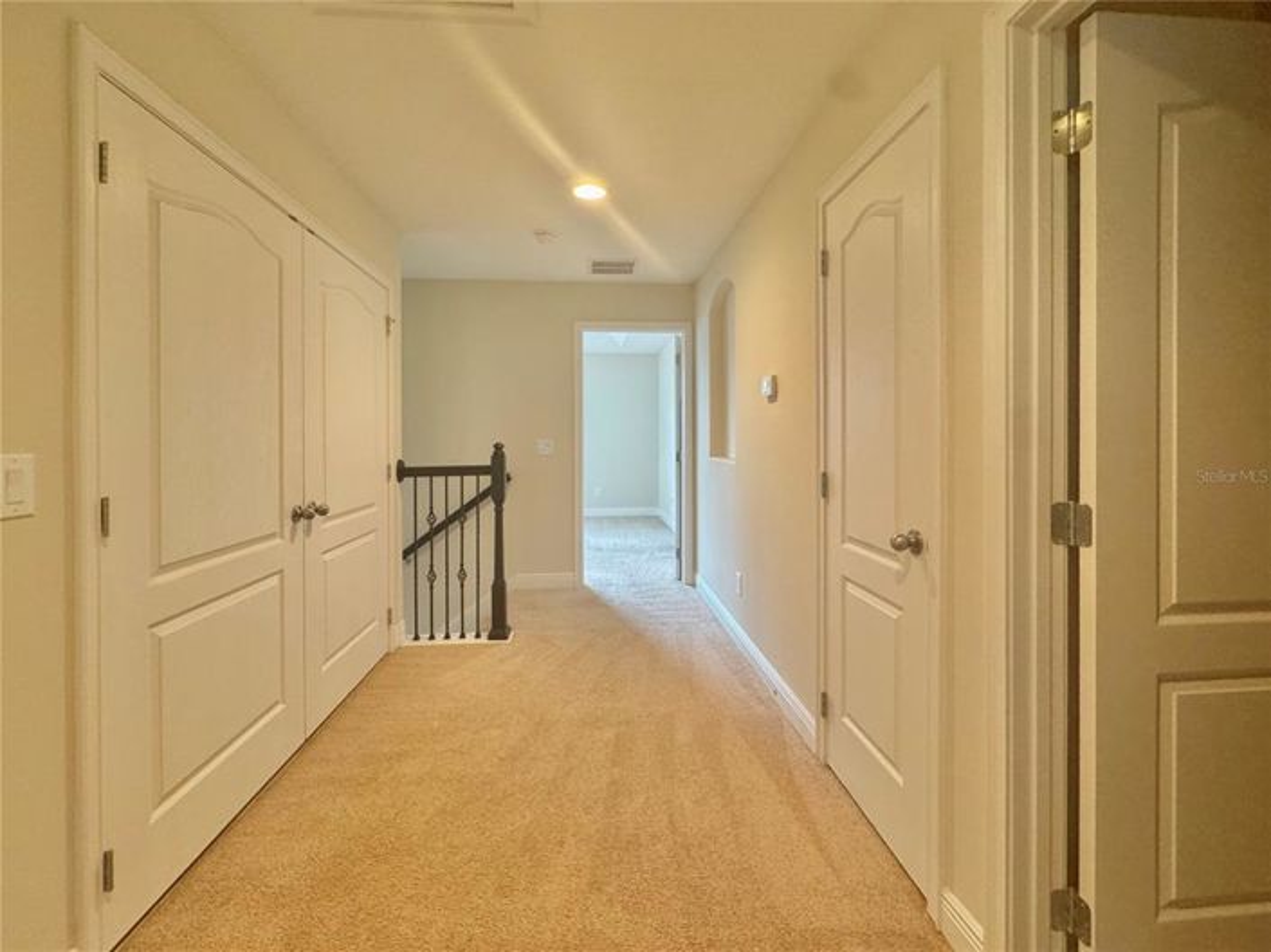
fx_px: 514
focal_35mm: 14
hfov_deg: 102.1
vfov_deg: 85.6
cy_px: 476
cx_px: 636
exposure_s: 1/60
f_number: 2.2
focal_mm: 2.22
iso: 250
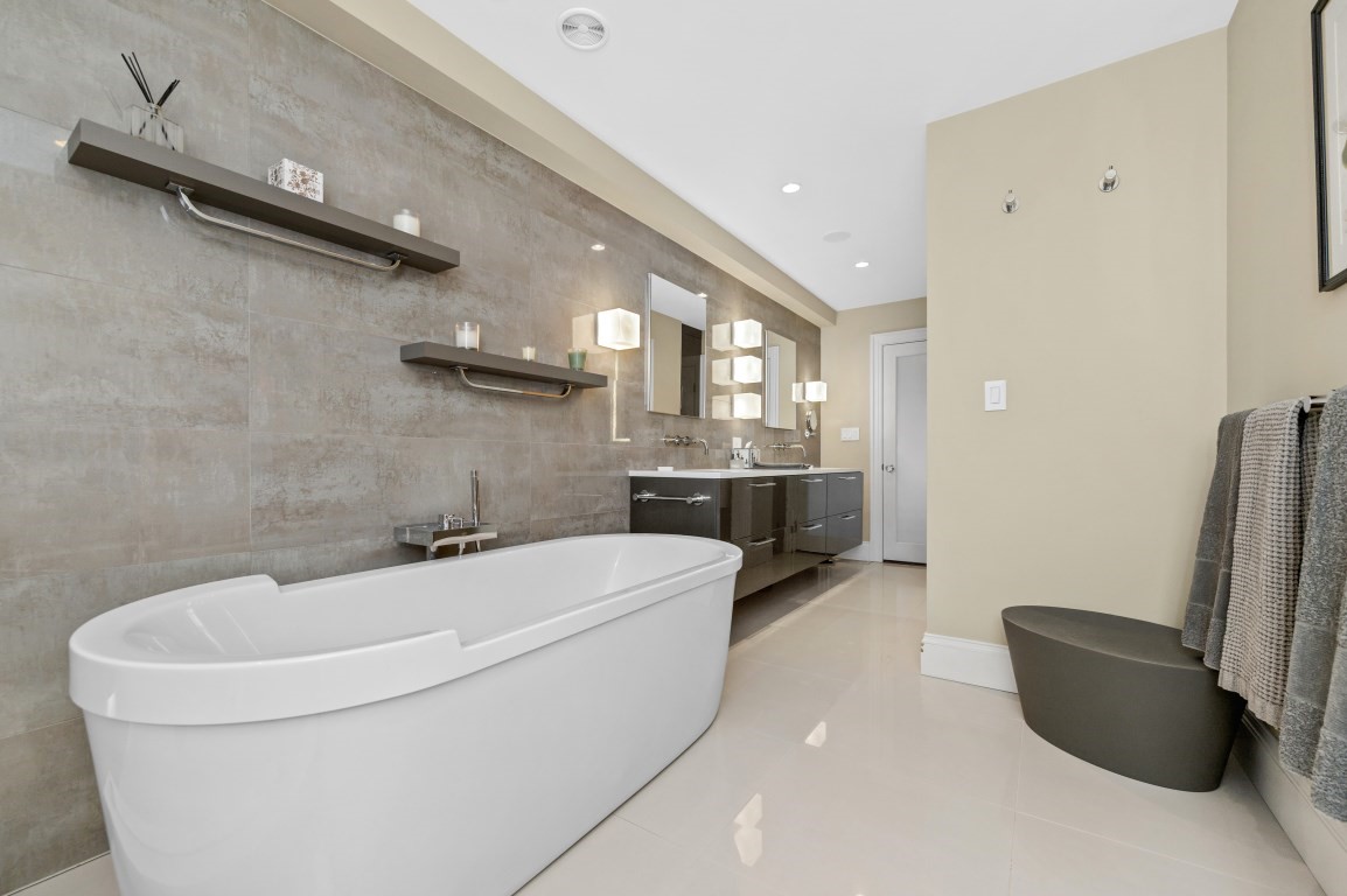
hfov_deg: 104.3
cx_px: 674
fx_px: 524
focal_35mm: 14
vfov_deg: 81.1
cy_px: 448
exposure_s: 1/100
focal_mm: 14
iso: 400
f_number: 5.6
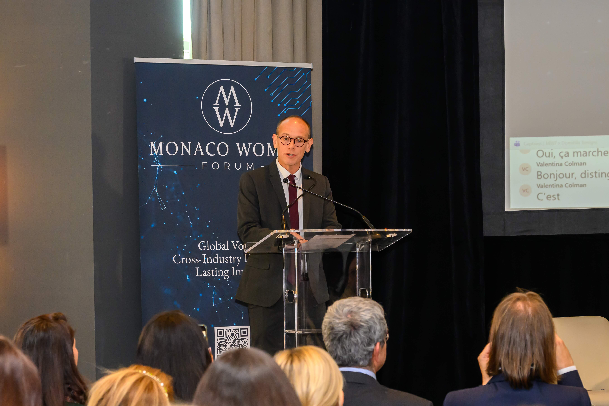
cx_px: 304
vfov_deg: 13.3
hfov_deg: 19.8
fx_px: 1742
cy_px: 203
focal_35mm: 103
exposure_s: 1/160
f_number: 5.6
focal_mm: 69
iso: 1600
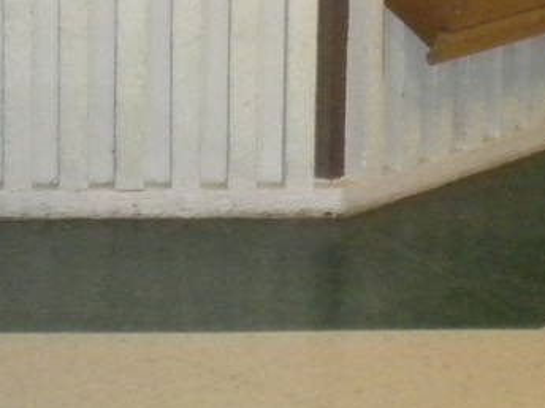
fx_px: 2708
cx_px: 265
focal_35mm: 172
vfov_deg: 8.1
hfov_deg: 11.5
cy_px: -457
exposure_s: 1/30
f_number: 3.5
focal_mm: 6.6
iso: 400
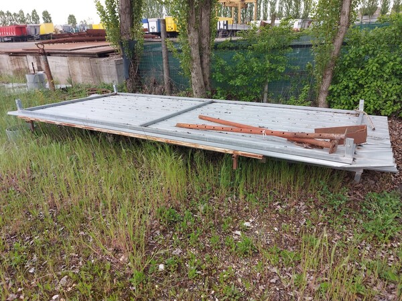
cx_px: 201
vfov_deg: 56.8
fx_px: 279
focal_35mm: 24
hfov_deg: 71.6
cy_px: 150
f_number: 1.8
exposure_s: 1/174
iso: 32
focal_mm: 5.23
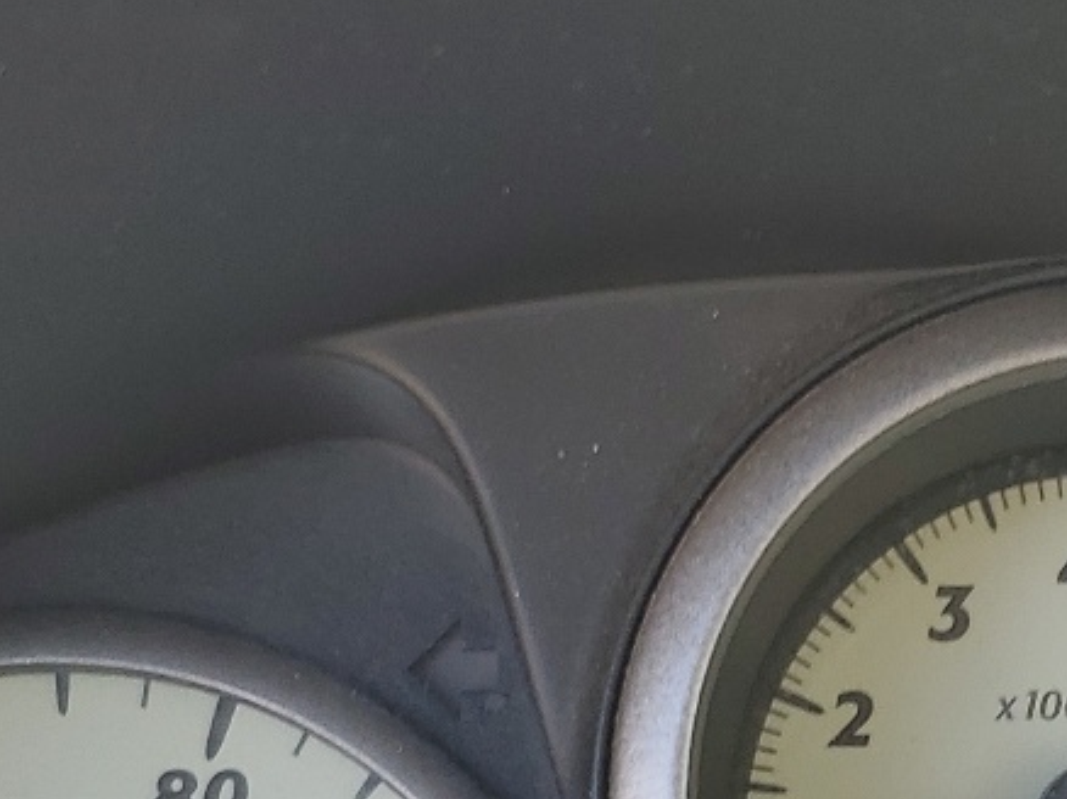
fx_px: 2927
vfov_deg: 15.0
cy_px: 955
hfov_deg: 20.2
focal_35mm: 95
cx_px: 994
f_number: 1.5
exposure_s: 1/156
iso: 50
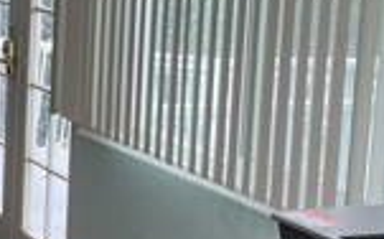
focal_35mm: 117
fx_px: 1223
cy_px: 145
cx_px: -71
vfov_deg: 11.2
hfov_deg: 17.1
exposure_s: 1/122
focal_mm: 5.1
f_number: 1.6
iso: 50
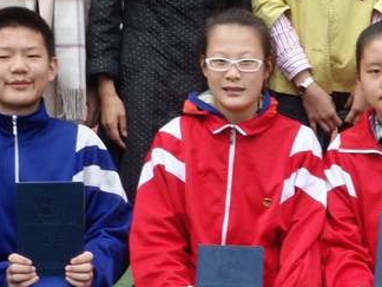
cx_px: 237
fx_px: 1611
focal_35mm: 146
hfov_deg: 13.5
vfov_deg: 10.1
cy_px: 53
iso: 125
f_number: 11
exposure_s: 1/30
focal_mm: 13.42
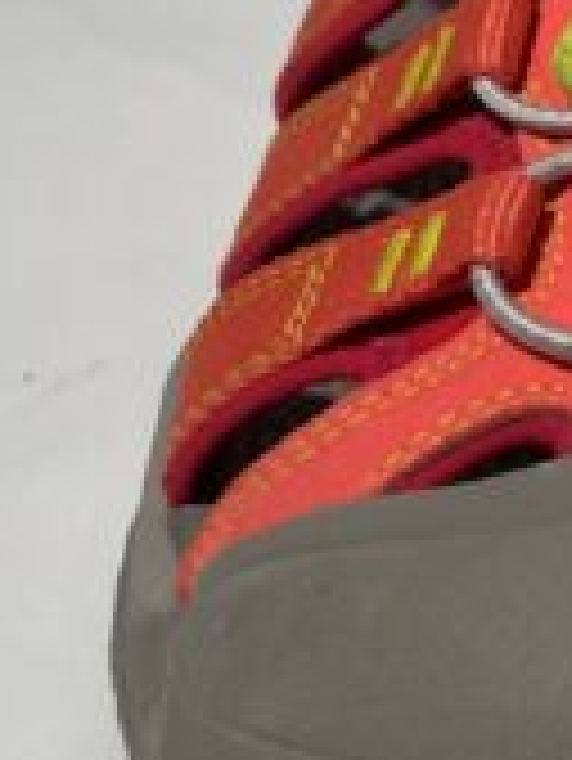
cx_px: 581
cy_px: 72
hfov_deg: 11.9
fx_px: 2707
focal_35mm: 123
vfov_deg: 15.8
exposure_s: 1/550
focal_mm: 5.1
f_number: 1.6
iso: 50
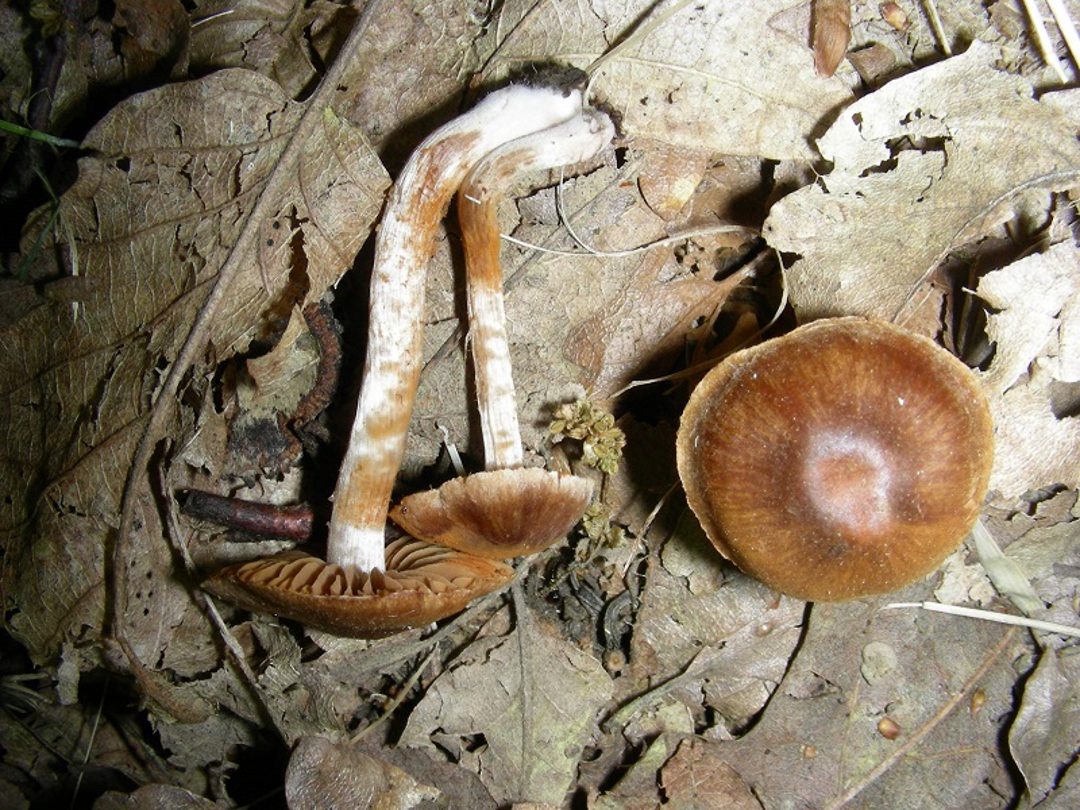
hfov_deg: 49.0
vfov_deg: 37.7
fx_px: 1186
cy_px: 405
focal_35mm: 38
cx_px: 540
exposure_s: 1/60.1
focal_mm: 6.3
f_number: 6.8
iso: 50
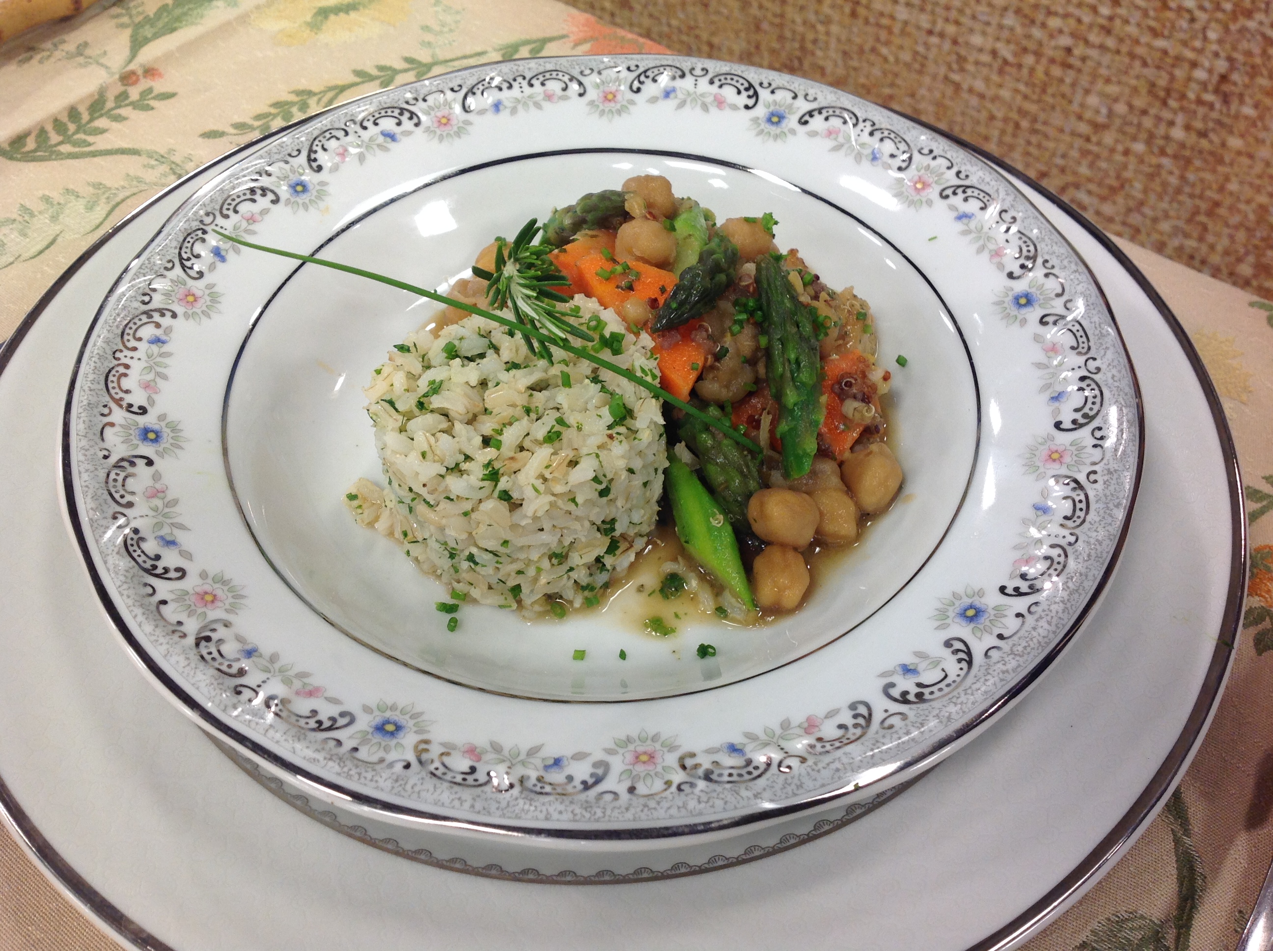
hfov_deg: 52.7
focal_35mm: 35
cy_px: 476
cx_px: 636
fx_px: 1285
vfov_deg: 40.6
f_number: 2.4
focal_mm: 4.28
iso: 64
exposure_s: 1/60
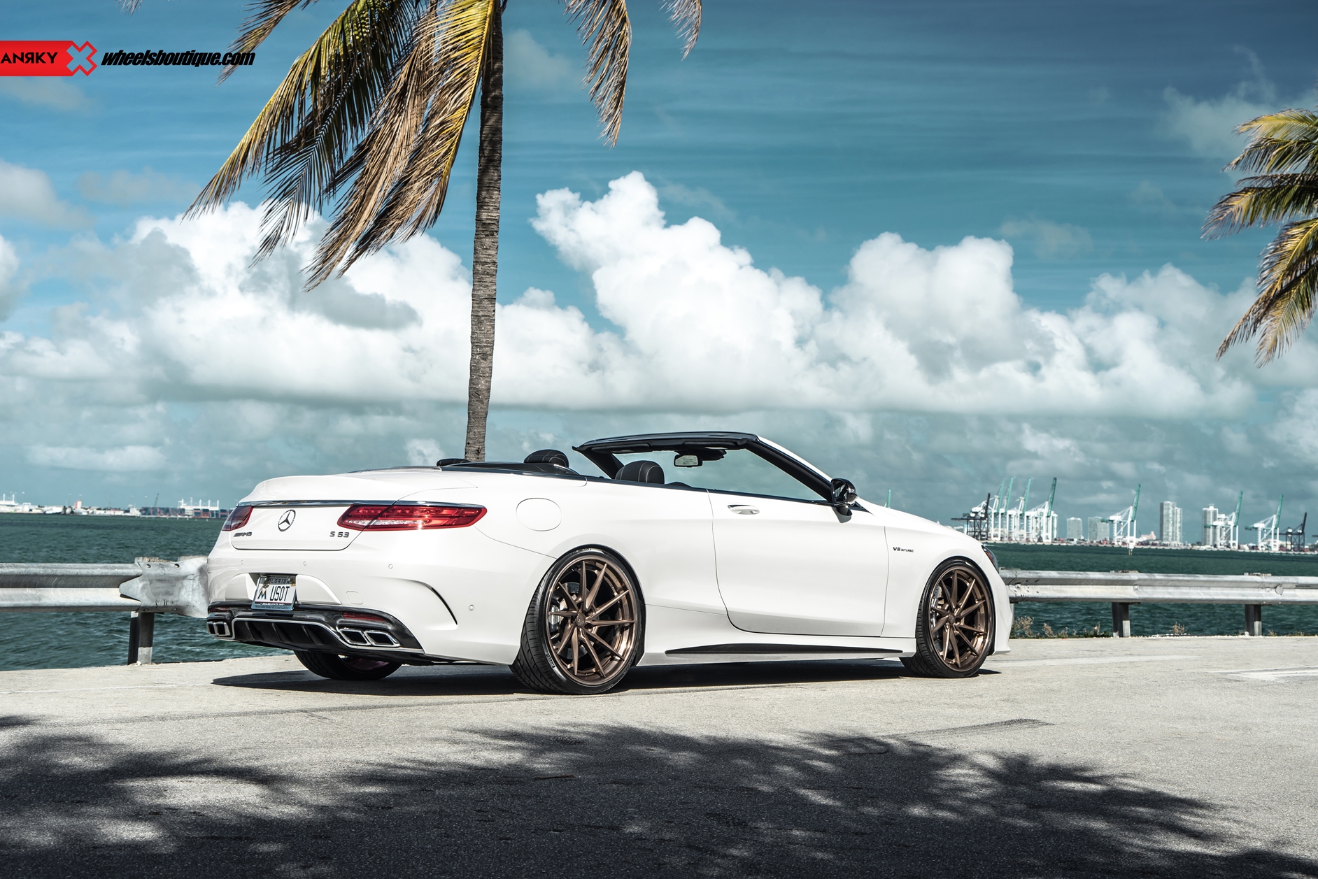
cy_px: 432
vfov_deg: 25.5
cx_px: 652
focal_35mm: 53
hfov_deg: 37.5
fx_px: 1941
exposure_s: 1/200
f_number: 7.1
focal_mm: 52
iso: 100
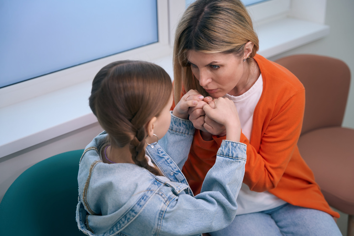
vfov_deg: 24.9
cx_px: 177
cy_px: 118
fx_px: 534
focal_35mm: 54
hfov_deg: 36.7
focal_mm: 54.3
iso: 400
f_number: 2.8
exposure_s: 1/250
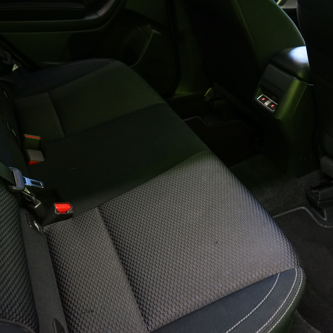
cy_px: 168
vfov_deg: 46.0
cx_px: 203
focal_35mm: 36
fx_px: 392
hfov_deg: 45.7
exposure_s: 1/20
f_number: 5
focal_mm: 28
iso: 2500
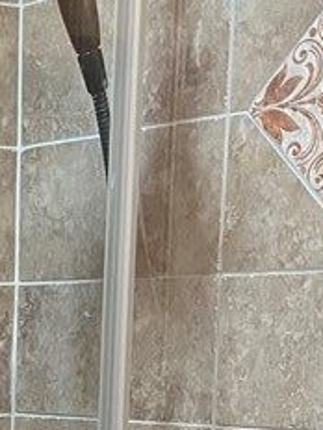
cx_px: -254
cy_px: 639
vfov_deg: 15.8
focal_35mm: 115
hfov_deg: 11.9
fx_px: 1431
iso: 200
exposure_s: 1/60
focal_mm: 5.1
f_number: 1.6
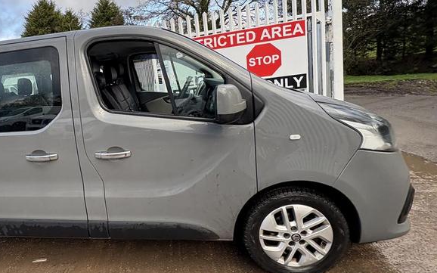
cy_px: 121
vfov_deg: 52.9
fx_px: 274
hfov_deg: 74.1
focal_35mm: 23
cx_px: 135
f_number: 2.2
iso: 50
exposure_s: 1/158
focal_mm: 2.22
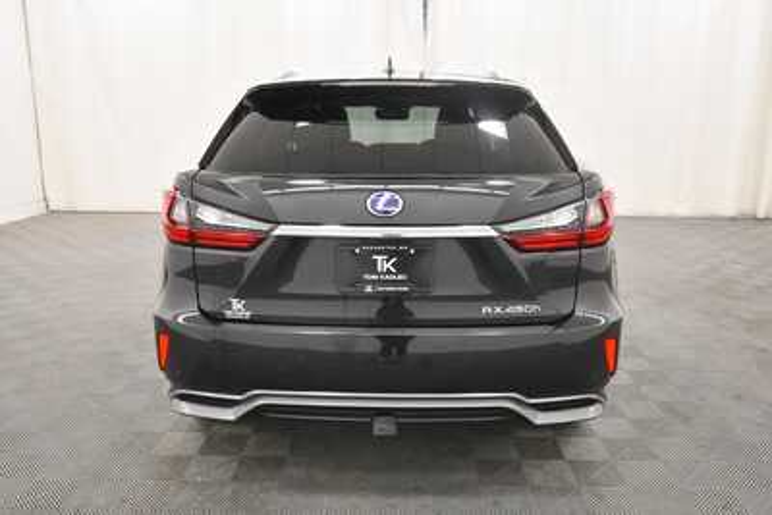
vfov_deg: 43.6
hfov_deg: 61.9
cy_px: 258
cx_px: 386
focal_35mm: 30
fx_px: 644
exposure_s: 1/125
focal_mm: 20
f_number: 5.6
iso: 1600
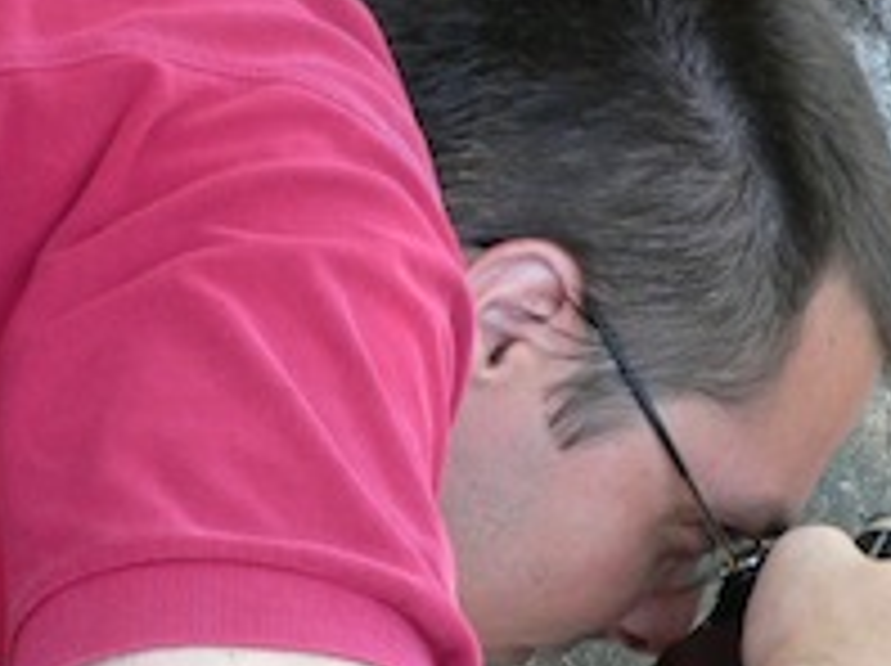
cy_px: 500
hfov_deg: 9.6
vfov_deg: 7.2
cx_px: 369
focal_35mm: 207
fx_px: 5322
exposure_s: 1/80
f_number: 2.8
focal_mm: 10.7
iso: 100
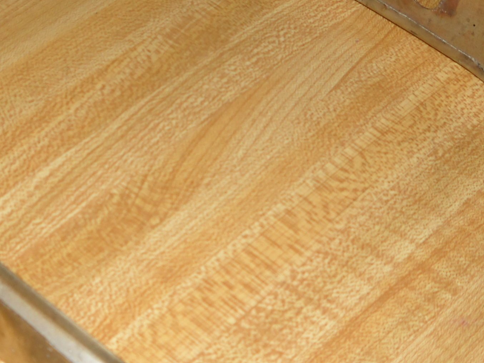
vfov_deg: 14.9
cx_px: 183
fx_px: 1384
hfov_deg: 19.8
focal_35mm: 99
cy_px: 141
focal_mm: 6.72
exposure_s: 1/30
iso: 64
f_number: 3.1
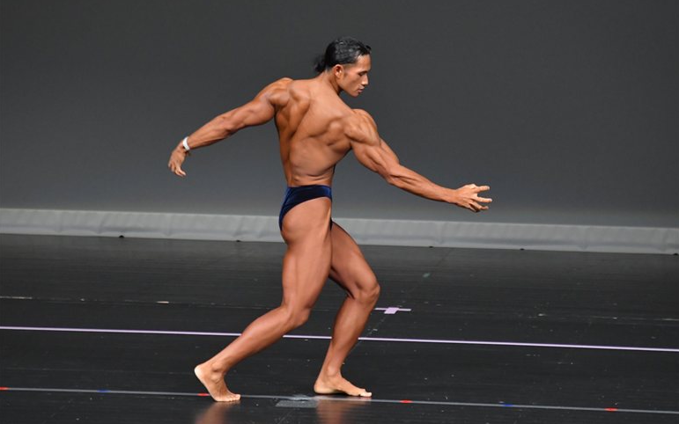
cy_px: 218
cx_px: 340
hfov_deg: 5.5
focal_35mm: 384
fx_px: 7106
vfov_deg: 3.4
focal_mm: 250
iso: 4000
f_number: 5.6
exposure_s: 1/400
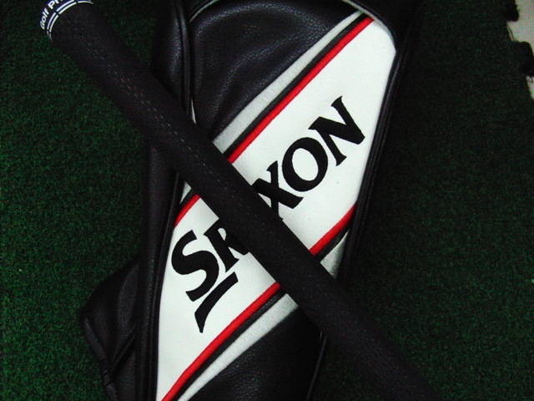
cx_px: 267
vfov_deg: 38.7
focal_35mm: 37
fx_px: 571
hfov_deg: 50.1
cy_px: 200
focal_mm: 6.42
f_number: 3.6
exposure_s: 1/800
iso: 3200
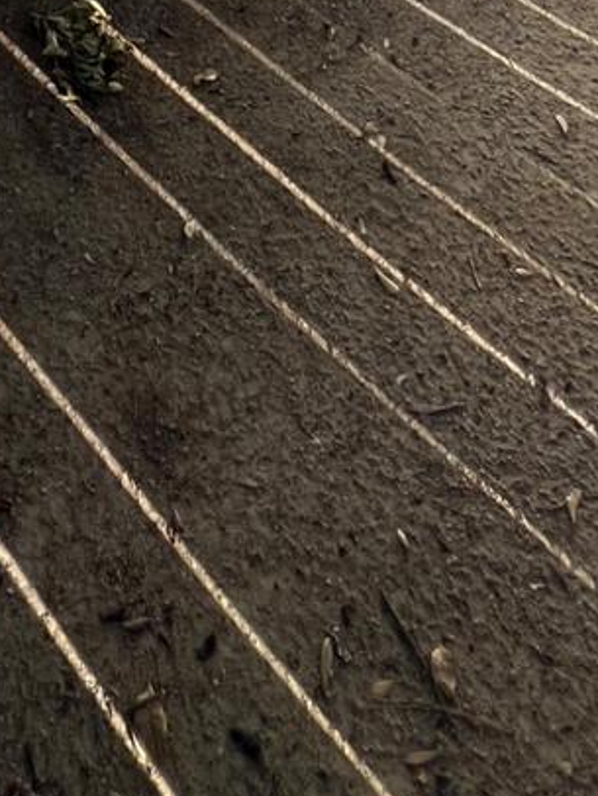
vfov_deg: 22.7
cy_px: -623
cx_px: -52
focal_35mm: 48
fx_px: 1104
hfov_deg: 27.8
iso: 32
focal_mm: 1.57
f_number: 1.8
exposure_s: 1/589
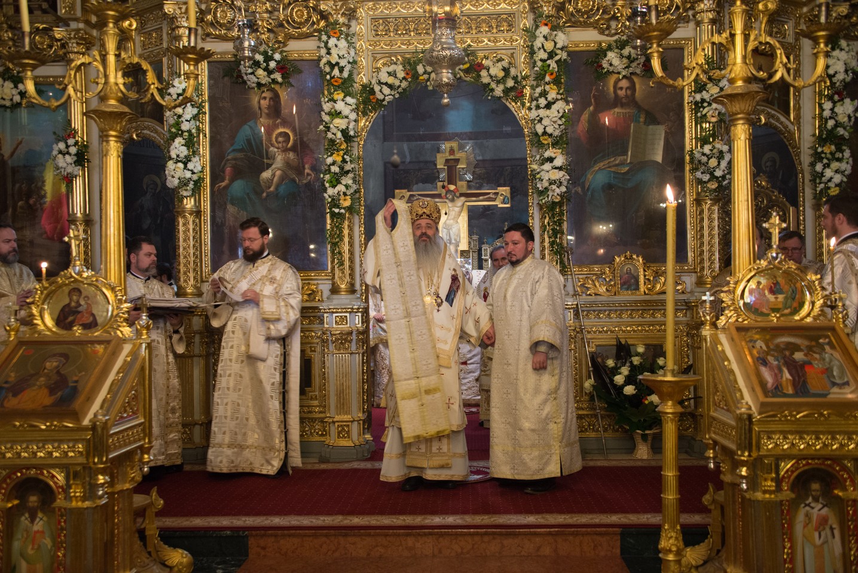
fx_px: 906
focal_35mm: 38
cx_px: 429
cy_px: 286
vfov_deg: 35.1
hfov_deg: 50.7
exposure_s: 1/50
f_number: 4
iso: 2500
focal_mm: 38
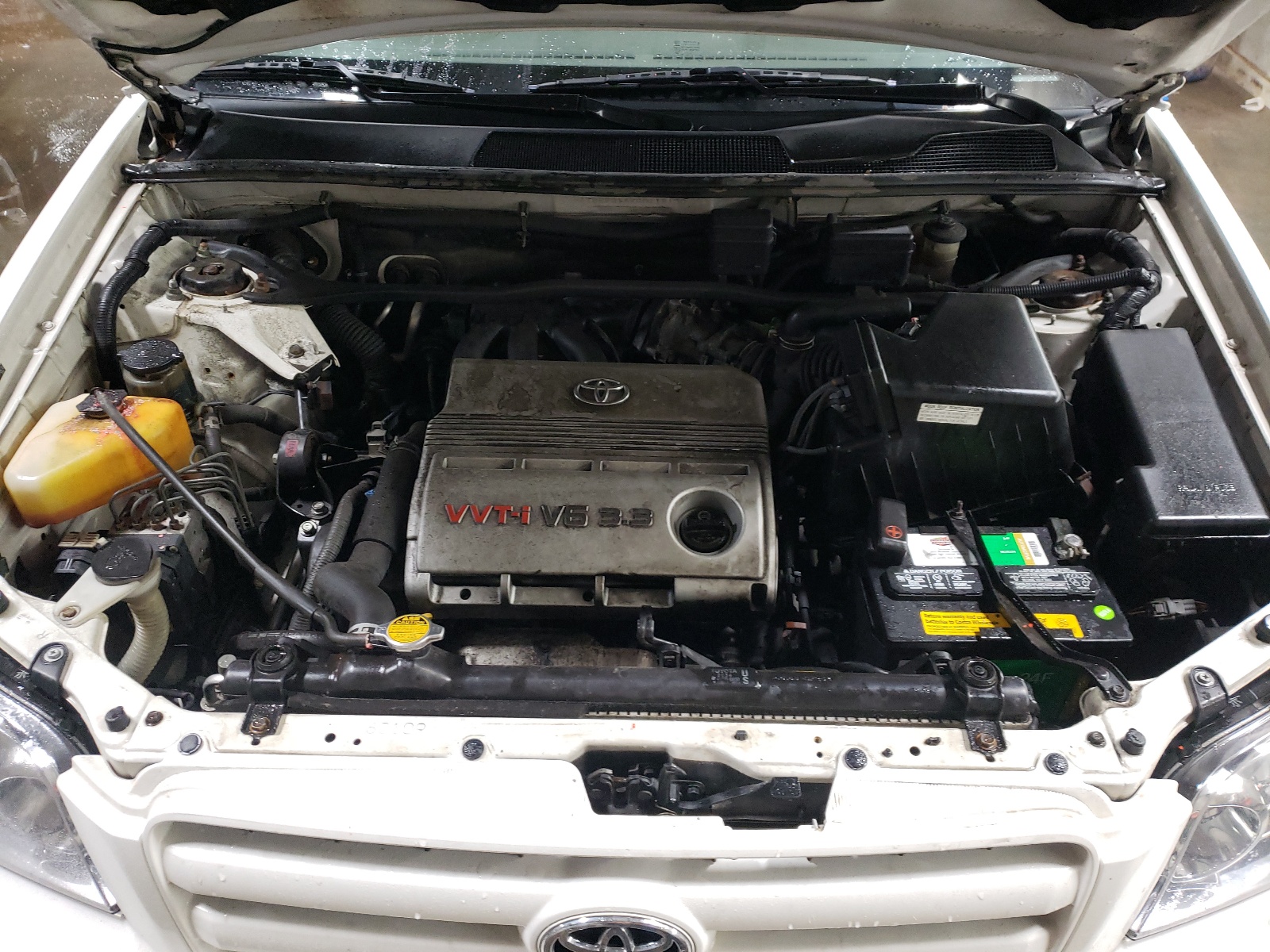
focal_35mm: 26
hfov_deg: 67.3
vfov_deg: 53.1
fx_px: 954
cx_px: 635
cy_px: 476
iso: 161
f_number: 1.5
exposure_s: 1/60.2
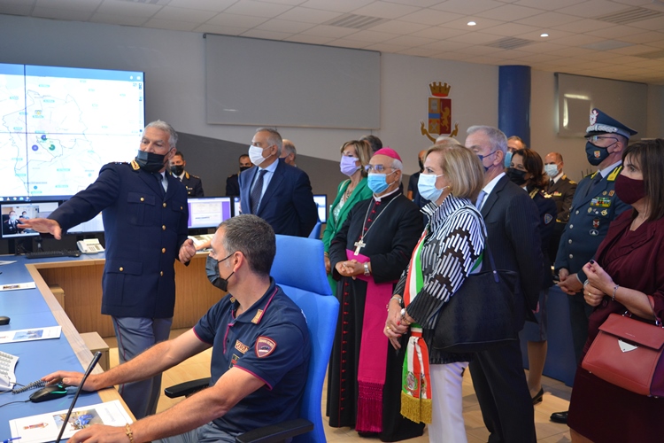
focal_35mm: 36
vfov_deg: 36.9
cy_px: 222
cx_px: 332
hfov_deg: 53.1
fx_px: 664
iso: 900
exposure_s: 1/60
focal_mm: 24
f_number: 4
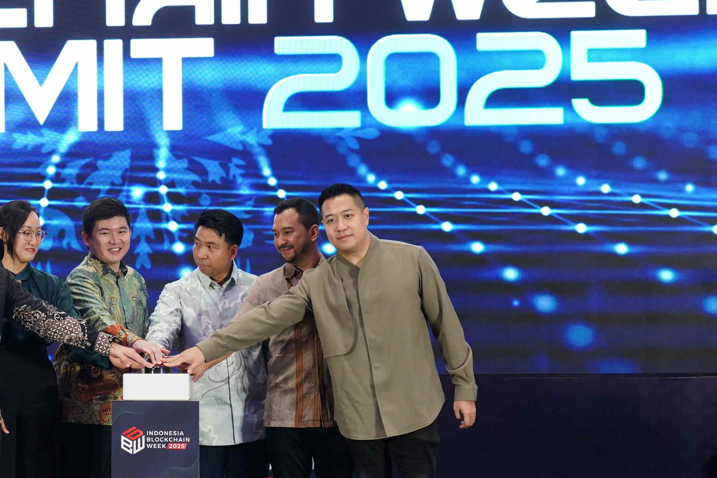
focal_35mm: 80
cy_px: 310
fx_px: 1593
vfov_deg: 17.0
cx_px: 143
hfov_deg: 24.9
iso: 2500
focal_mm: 43
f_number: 5
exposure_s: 1/100
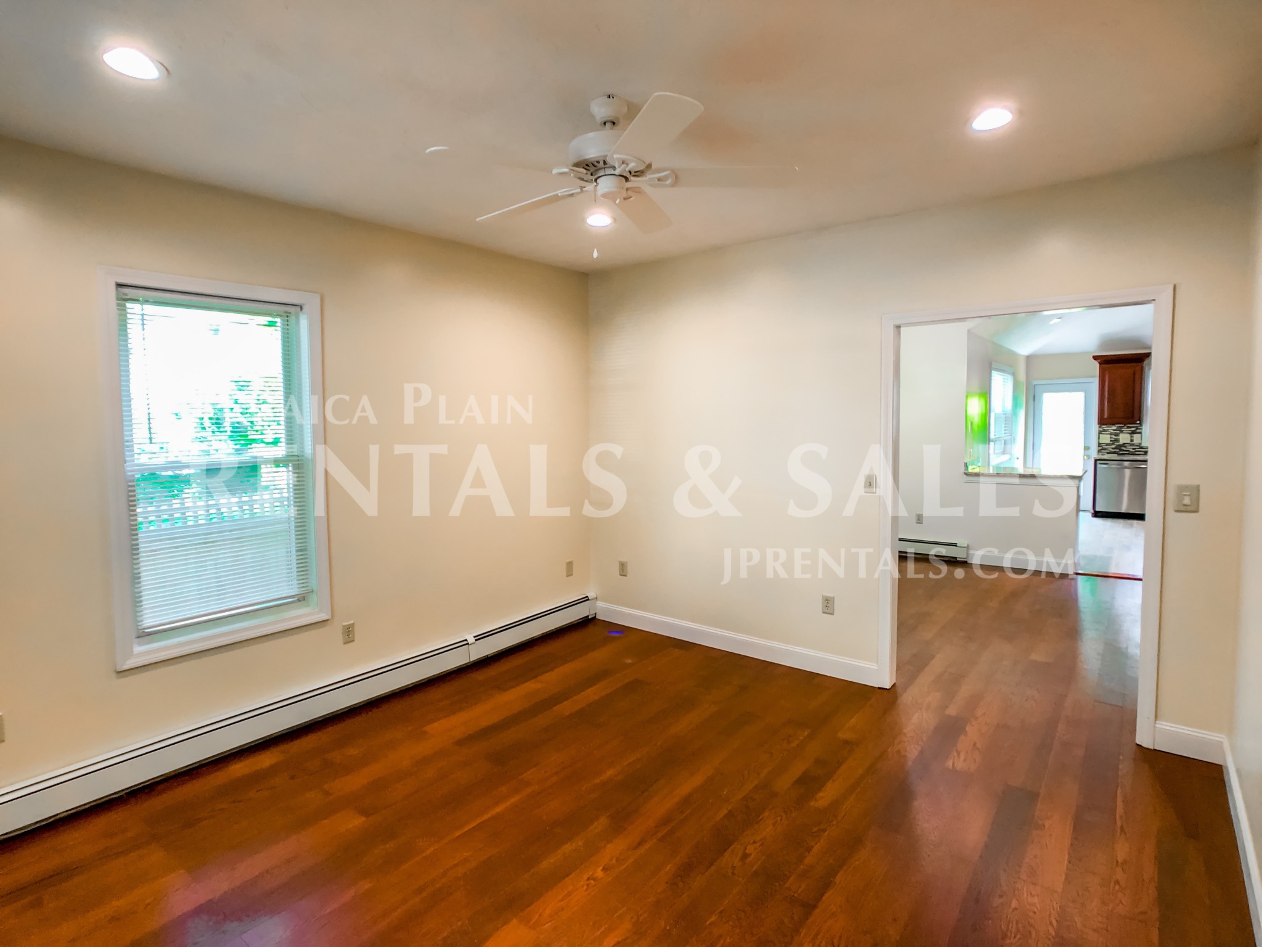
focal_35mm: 28
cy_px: 474
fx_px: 1021
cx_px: 631
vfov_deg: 49.7
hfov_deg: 63.4
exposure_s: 1/30
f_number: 1.8
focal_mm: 3.99
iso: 50
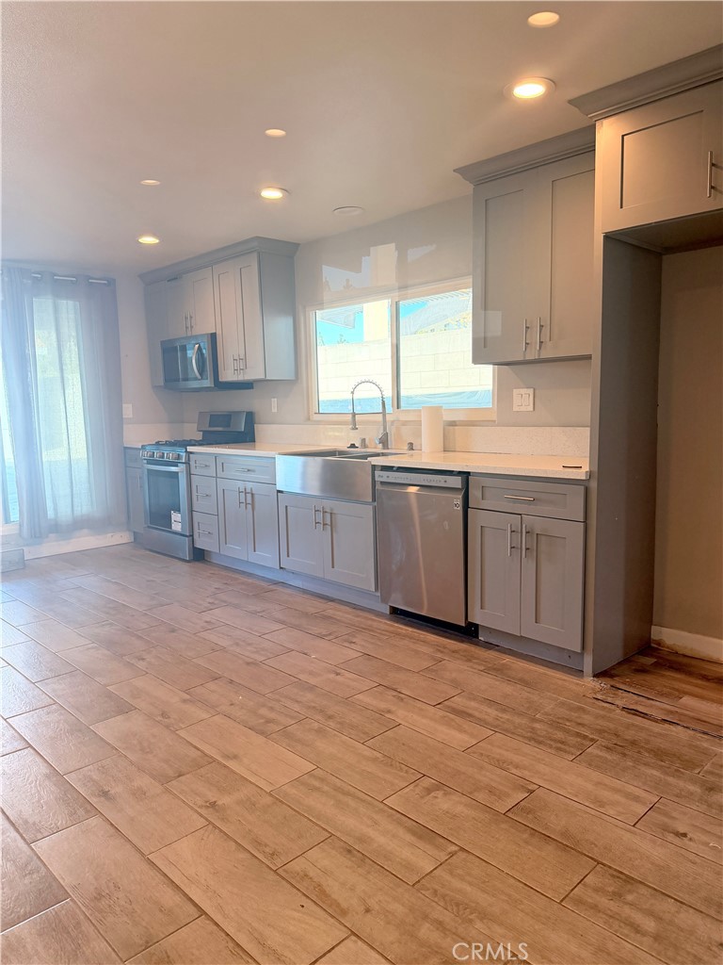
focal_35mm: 24
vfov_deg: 71.6
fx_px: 668
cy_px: 482
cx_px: 362
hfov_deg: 56.8
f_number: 1.78
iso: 200
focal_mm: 6.76
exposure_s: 1/187
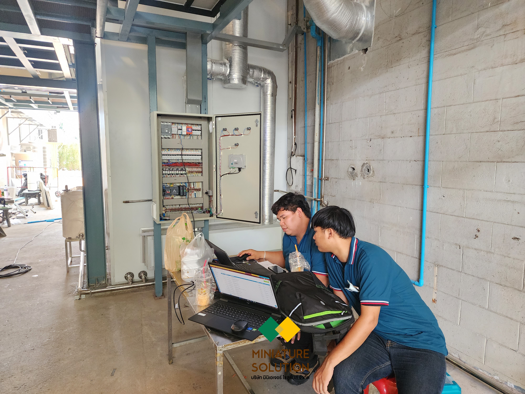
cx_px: 262
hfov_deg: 73.9
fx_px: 349
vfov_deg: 58.9
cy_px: 197
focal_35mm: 23
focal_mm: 6.4
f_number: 1.8
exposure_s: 1/120
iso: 800
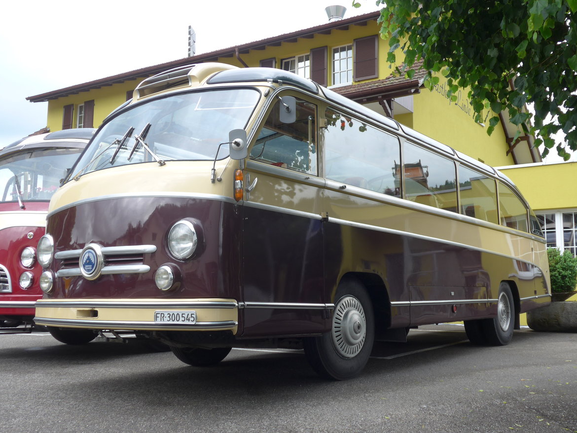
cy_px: 213
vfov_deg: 36.0
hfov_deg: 46.8
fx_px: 667
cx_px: 284
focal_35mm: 40
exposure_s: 1/320
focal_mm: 8
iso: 80
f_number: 2.8
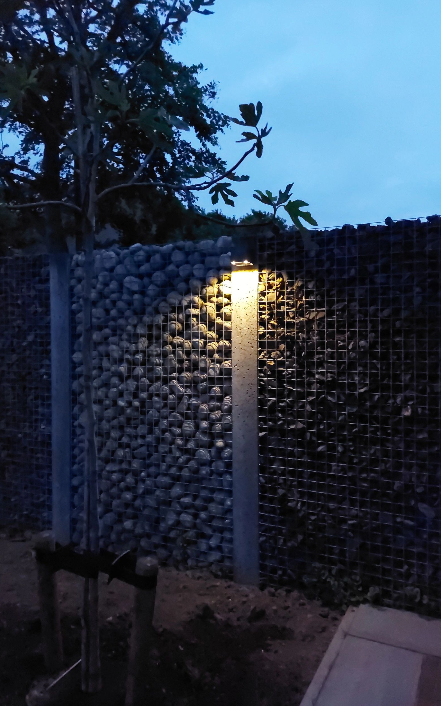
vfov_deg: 68.4
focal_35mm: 27
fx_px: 519
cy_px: 351
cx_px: 204
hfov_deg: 46.0
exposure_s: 1/11.1
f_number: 1.8
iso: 2000
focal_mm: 5.23
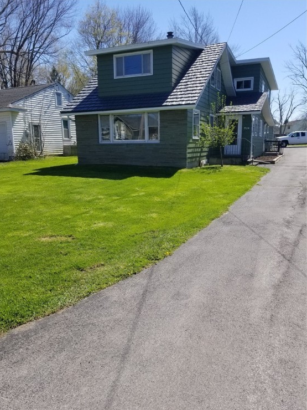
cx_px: 148
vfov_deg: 65.3
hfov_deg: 51.3
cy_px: 212
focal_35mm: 27
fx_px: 319
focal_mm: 4.25
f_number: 1.7
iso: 50
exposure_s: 1/1864
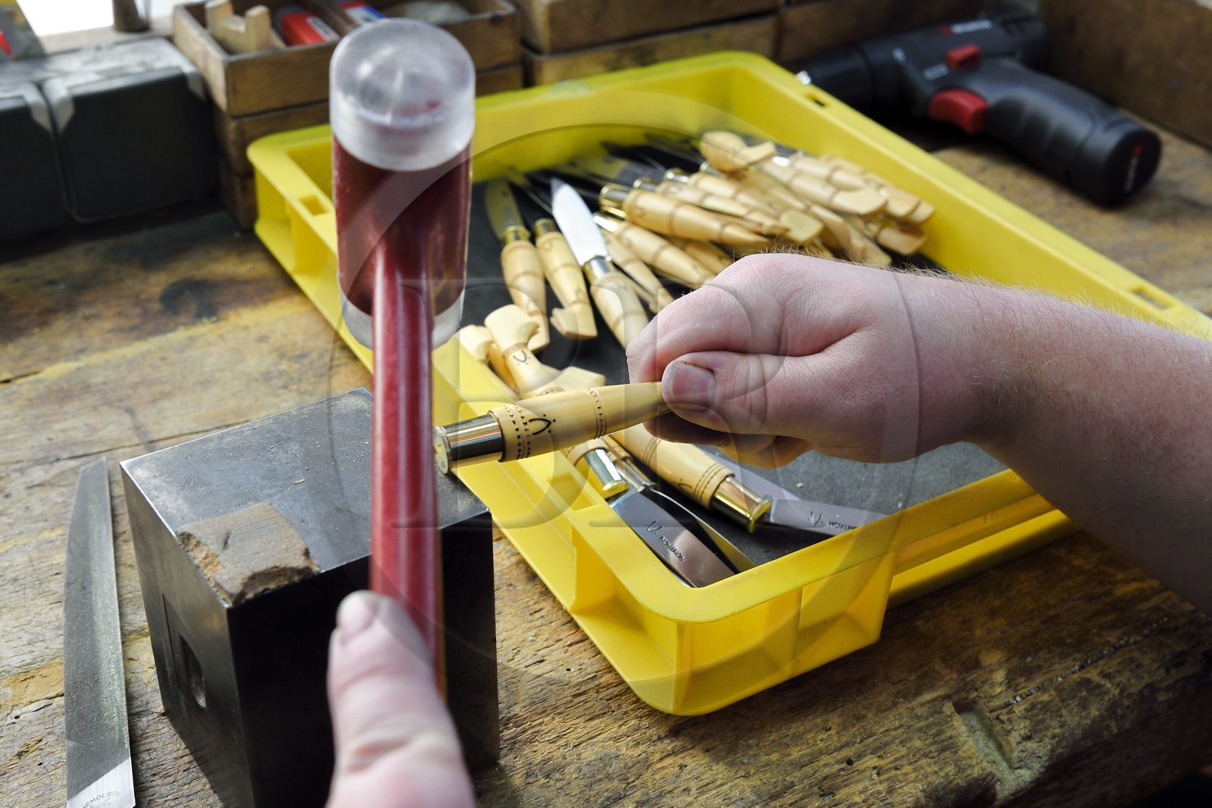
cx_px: 606
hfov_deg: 50.7
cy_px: 404
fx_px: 1279
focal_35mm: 38
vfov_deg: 35.1
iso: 800
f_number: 7.1
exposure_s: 1/200
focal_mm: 38
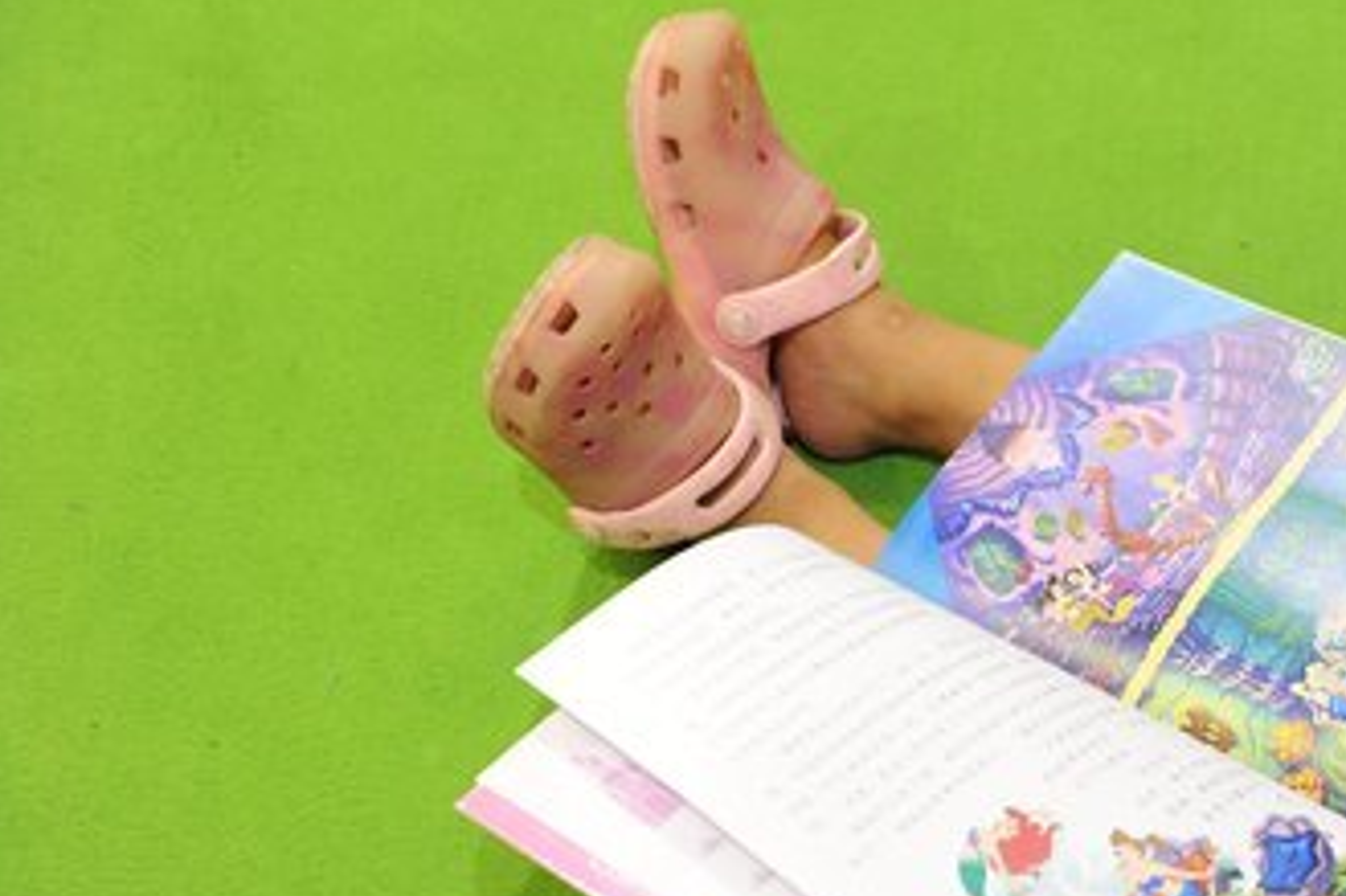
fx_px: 3812
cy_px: 530
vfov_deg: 13.4
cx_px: 1223
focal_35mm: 102
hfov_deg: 19.6
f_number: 3.5
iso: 1600
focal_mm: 56
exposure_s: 1/125
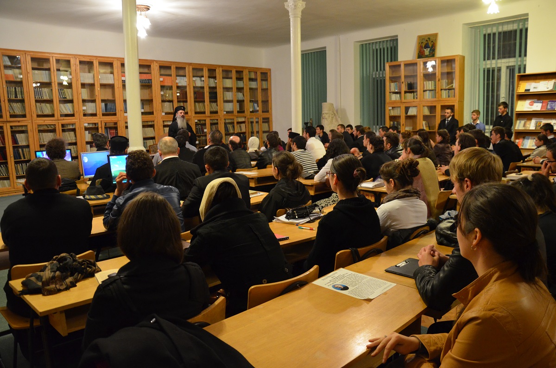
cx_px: 278
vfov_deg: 47.7
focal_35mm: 27
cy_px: 184
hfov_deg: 67.5
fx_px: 416
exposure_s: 1/30
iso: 2000
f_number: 3.5
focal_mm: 18
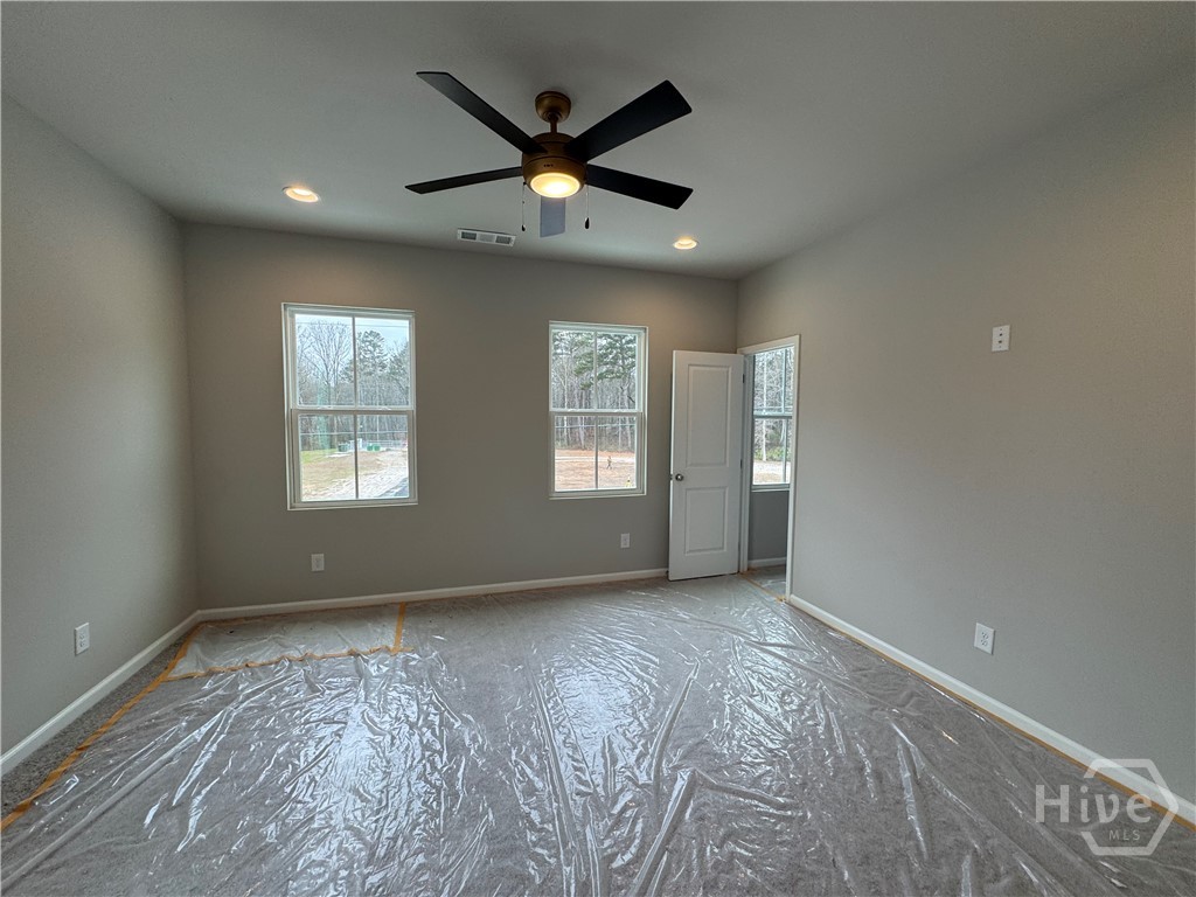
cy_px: 448
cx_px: 598
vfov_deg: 85.7
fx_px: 484
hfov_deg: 102.1
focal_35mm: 14
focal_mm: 2.22
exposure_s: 1/120
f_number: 2.2
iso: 80
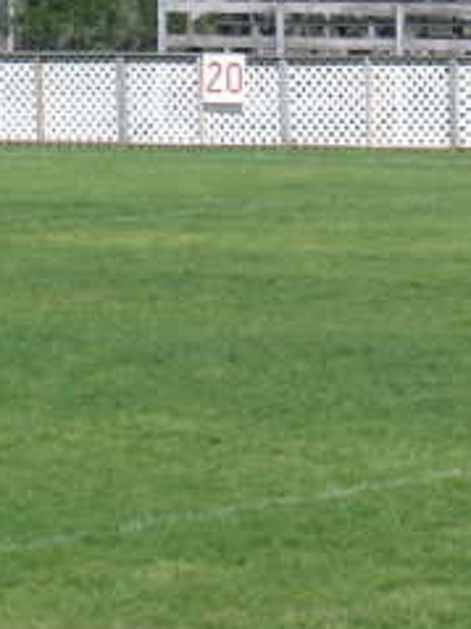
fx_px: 7064
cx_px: 958
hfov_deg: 3.8
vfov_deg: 5.1
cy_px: 184
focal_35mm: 389
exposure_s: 1/158
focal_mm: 24
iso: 50
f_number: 7.3
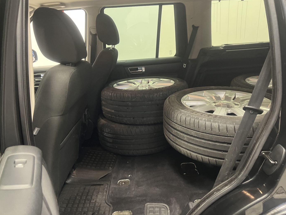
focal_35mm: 27
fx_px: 223
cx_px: 147
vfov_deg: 51.3
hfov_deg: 65.3
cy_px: 104
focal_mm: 5.7
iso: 400
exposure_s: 1/33
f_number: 1.5
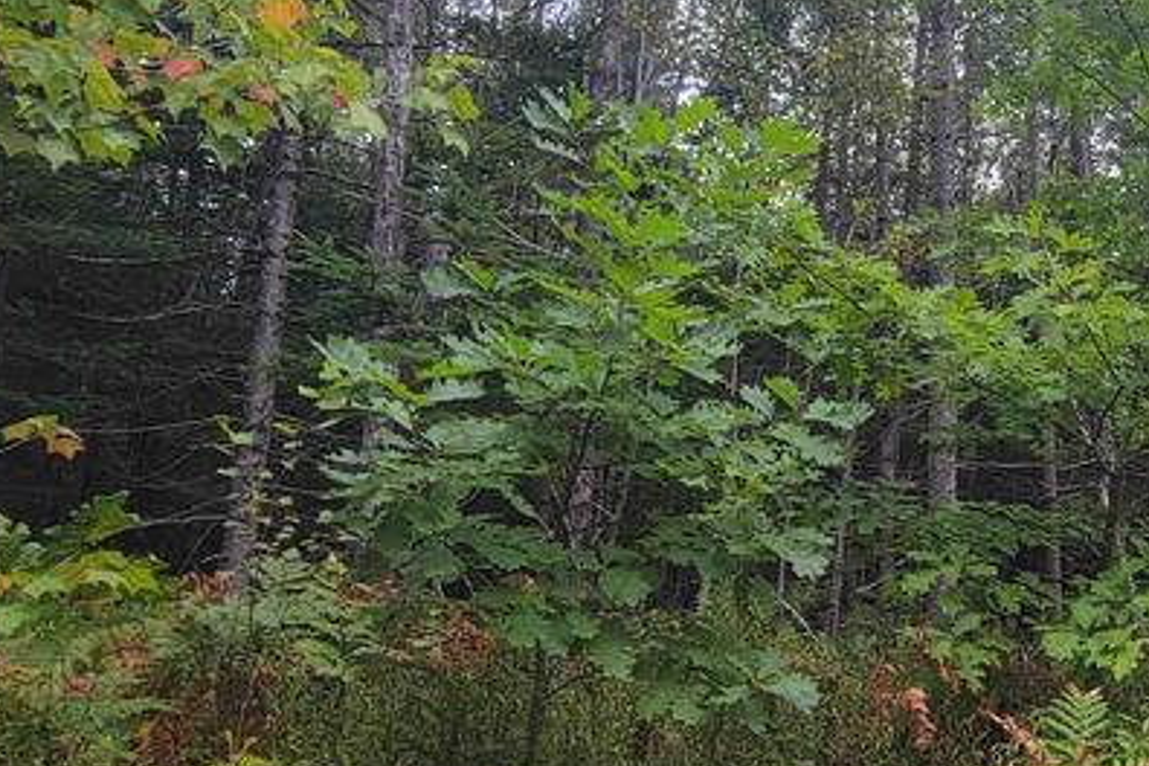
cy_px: 339
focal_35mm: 35
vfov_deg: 37.8
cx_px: 1030
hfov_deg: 48.8
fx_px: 1117
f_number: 2.2
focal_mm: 2.2
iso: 50
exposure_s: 1/193
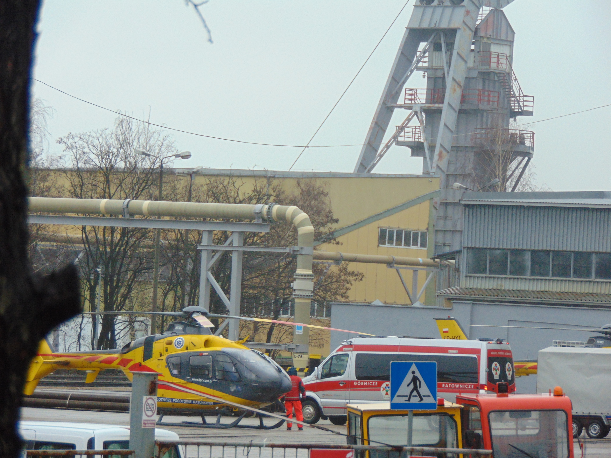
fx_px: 4413
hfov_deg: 7.9
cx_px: 306
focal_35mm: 250
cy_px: 229
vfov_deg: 5.9
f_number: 4.1
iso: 200
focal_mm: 44.9
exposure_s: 1/160
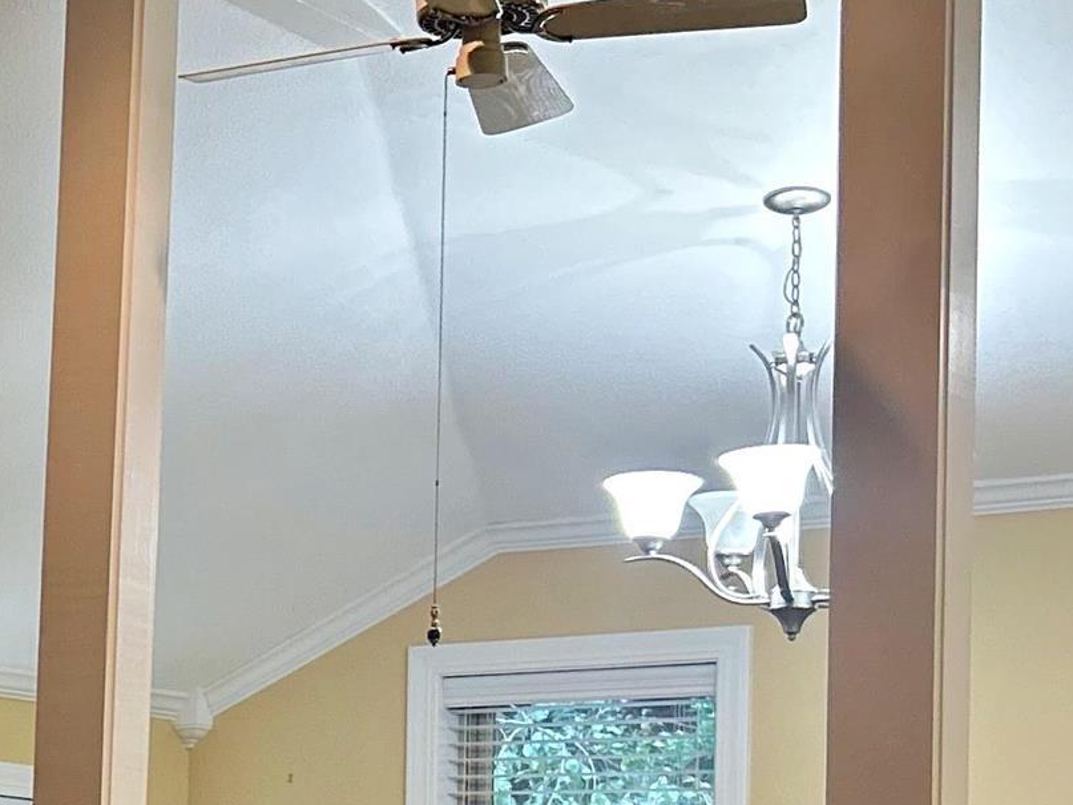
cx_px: -621
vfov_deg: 14.7
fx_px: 3068
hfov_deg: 17.5
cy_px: 797
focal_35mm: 99
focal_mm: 5.7
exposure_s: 1/60
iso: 160
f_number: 1.5
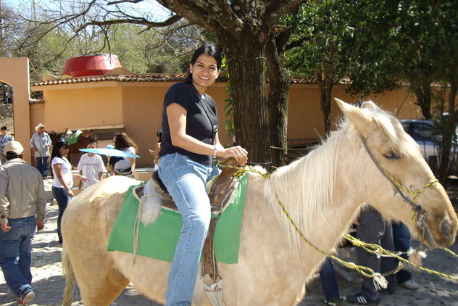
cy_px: 141
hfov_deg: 48.4
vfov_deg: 33.4
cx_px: 228
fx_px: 509
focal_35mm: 40
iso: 100
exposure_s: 1/640
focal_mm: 6.2
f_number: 2.7
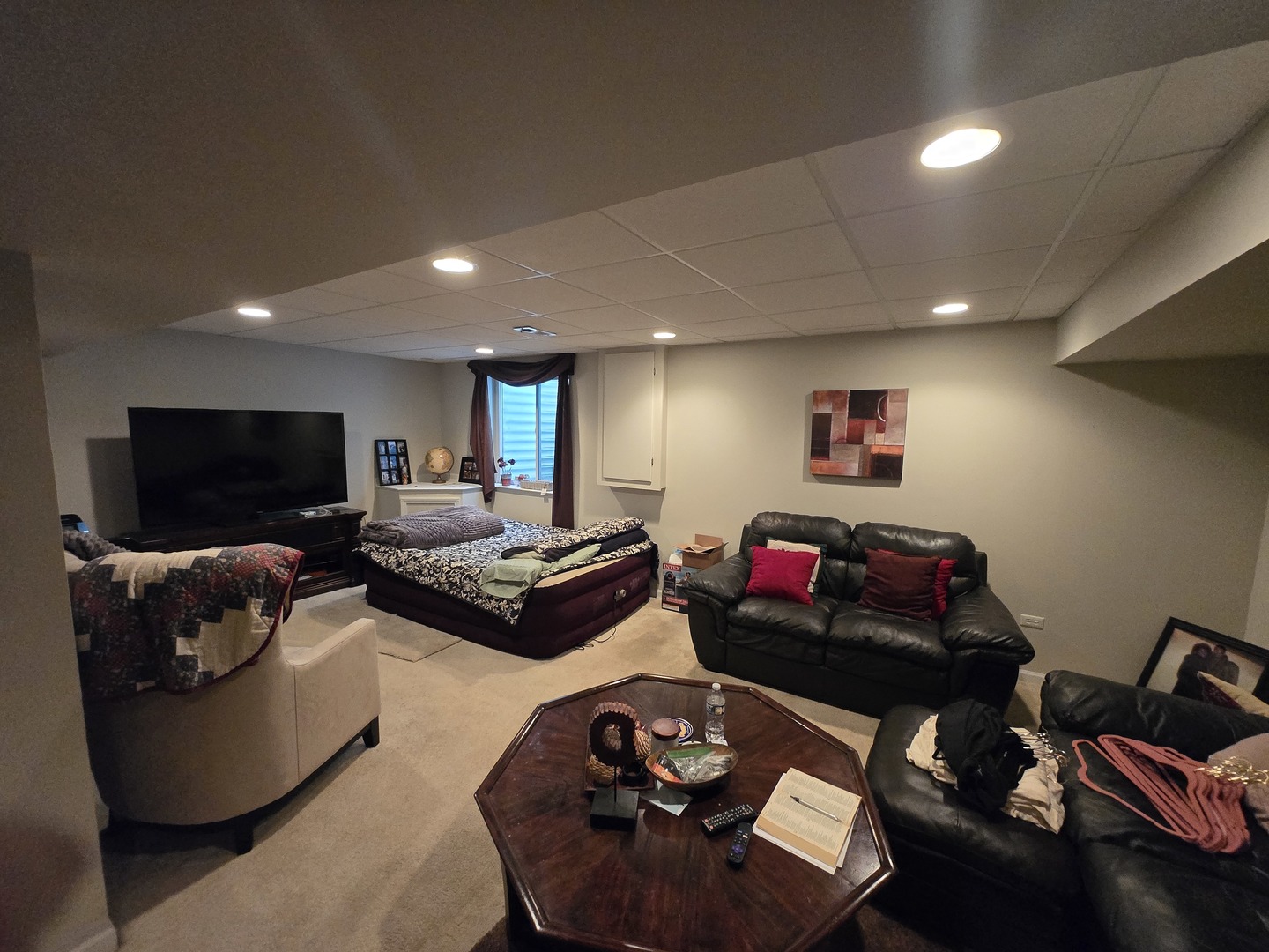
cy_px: 476
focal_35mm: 13
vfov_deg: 89.9
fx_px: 477
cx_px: 634
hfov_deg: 106.2
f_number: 2.2
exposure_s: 1/60
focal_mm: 1.7
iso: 800
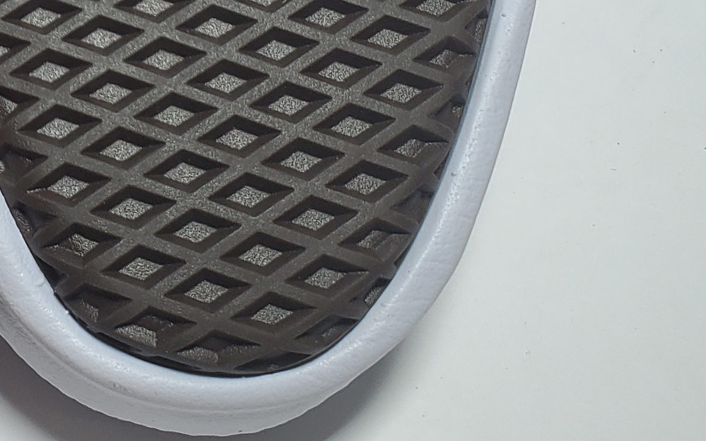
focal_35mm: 94
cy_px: -269
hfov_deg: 21.1
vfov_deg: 13.0
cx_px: -51
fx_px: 1809
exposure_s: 1/318
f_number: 2.4
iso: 50
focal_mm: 4.3
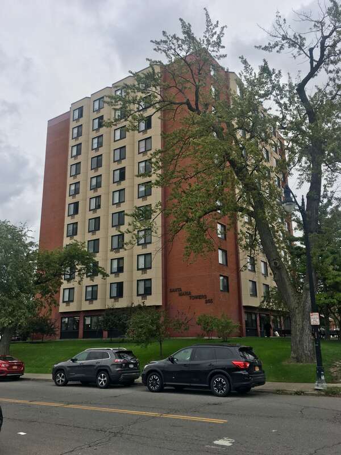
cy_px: 228
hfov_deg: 48.2
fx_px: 381
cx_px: 170
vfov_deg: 61.7
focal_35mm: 29
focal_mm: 4.15
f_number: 2.2
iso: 25
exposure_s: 1/986
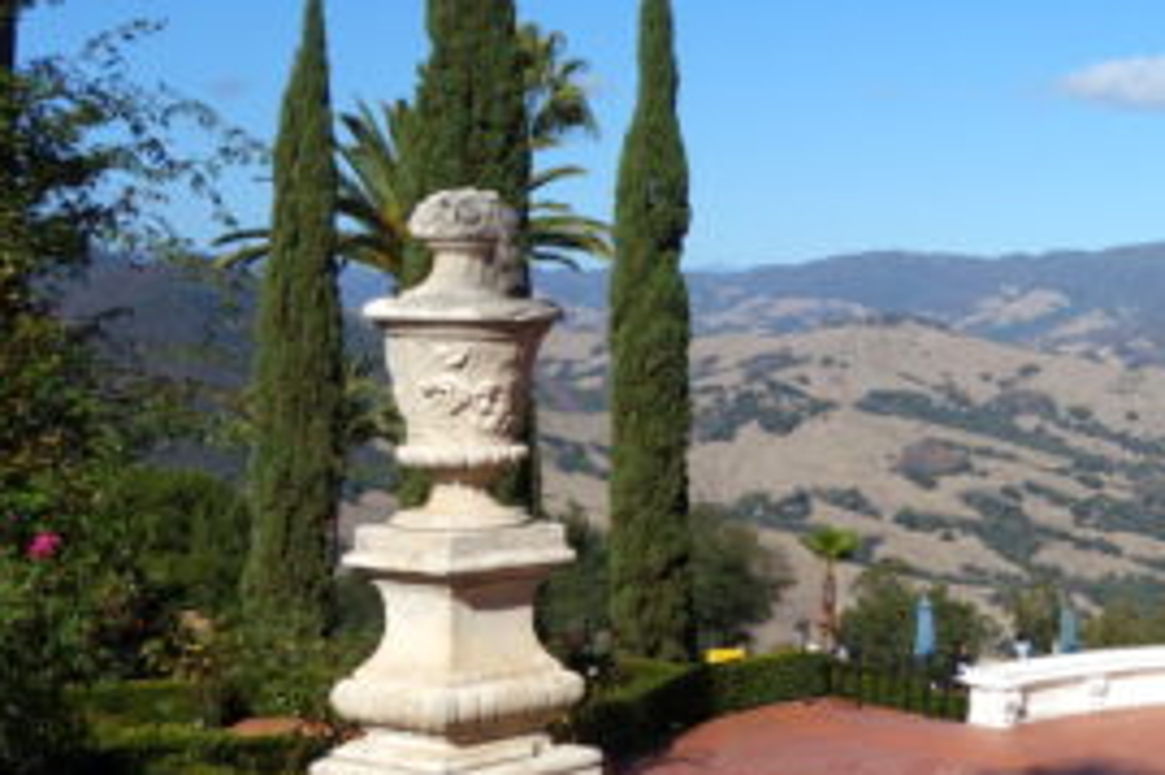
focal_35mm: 67
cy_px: 273
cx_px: 1295
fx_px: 2167
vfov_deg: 20.2
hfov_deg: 27.4
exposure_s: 1/800
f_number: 6.3
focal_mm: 11.18
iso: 125
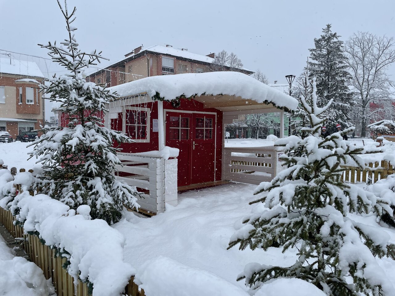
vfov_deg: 53.1
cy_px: 148
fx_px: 297
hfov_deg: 67.3
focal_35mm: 26
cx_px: 198
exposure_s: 1/1033
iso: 32
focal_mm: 4.2
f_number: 1.6
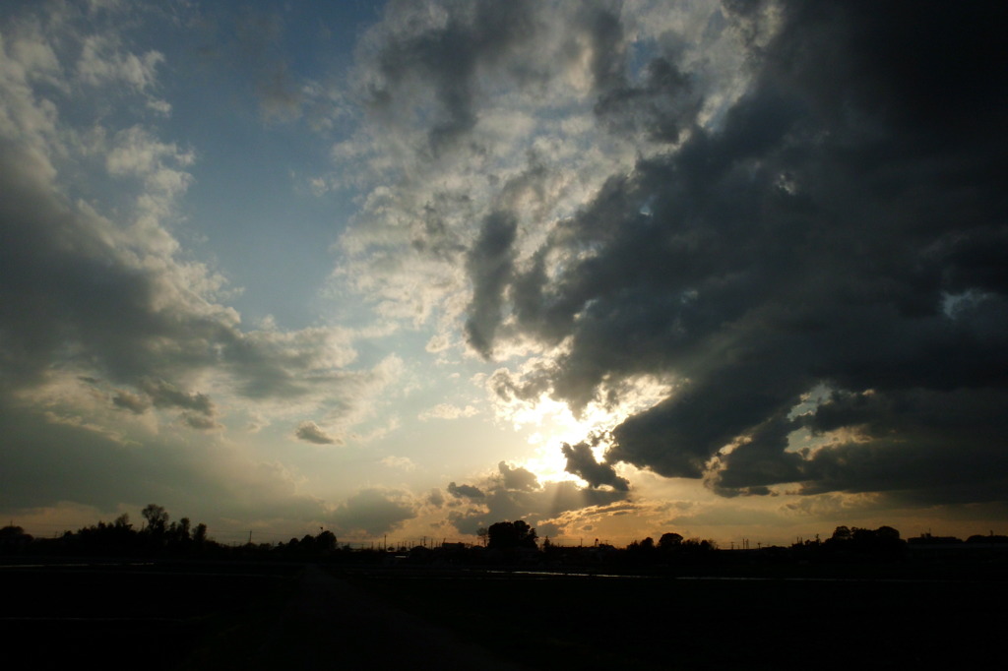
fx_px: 784
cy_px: 336
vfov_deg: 46.4
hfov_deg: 65.5
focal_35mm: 28
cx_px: 504
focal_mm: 5
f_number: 4.5
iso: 100
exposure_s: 1/1386
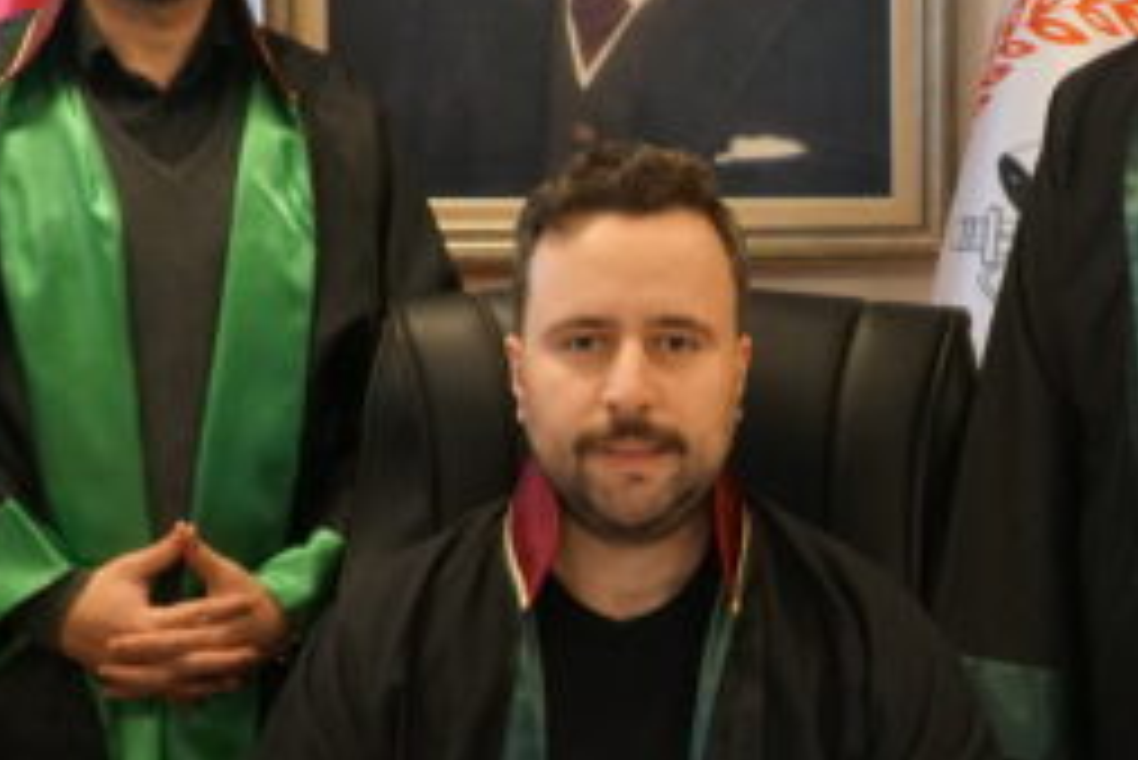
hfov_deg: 24.0
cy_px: 400
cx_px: 798
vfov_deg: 16.3
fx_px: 2657
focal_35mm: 84
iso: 2000
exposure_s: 1/160
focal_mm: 22
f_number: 4
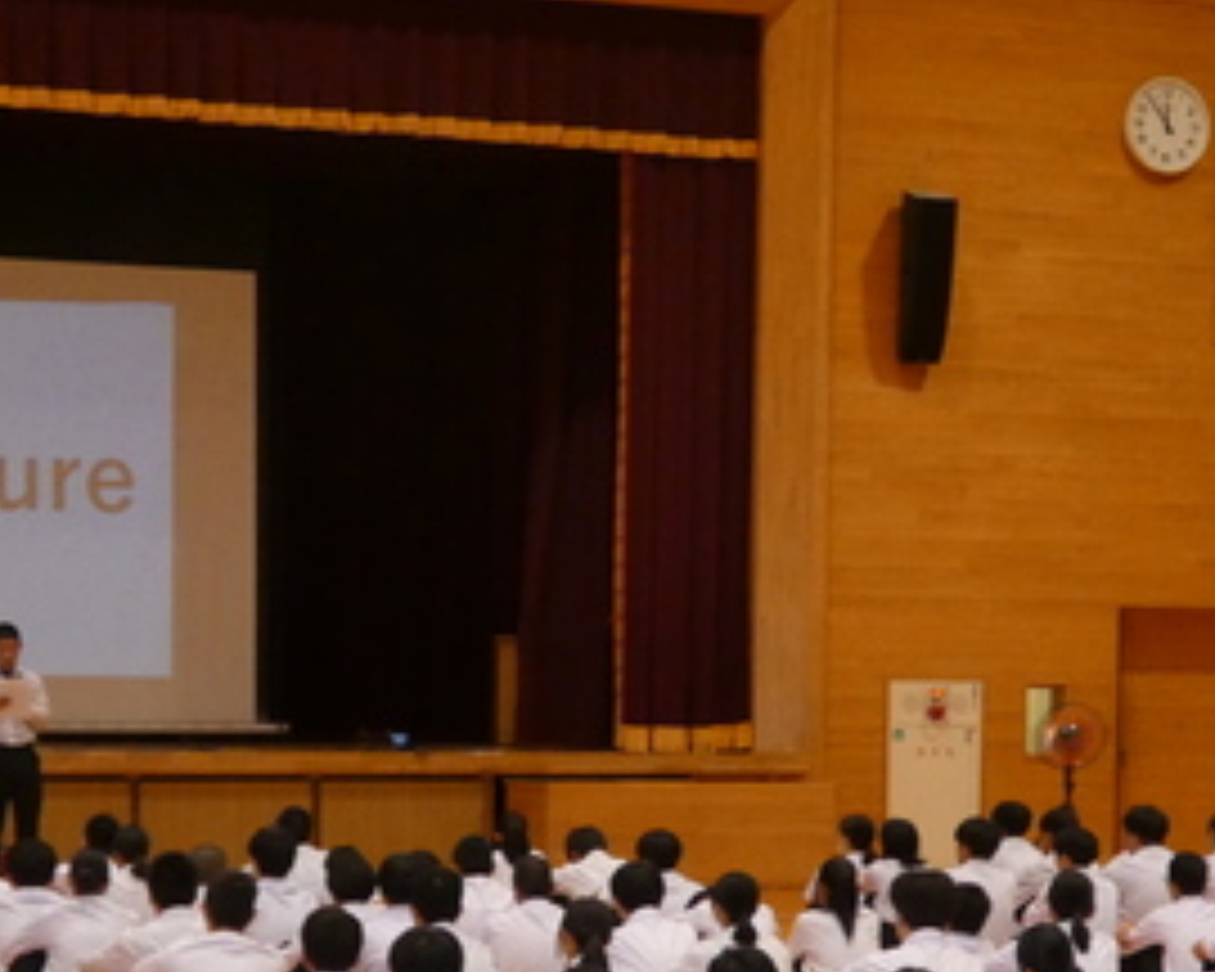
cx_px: 722
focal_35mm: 101
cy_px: 794
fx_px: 3632
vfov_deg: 15.1
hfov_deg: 19.0
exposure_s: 1/80
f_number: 3.7
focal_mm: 7.8
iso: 500
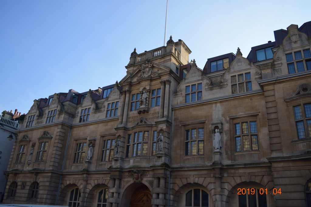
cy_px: 104
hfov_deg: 61.9
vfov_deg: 43.6
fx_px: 259
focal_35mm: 30
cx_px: 156
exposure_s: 1/1000
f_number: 3.5
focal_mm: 20
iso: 200
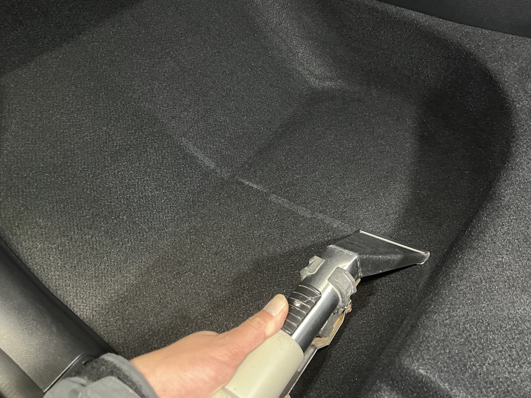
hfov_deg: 56.7
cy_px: 169
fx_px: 491
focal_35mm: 32
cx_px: 294
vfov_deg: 44.0
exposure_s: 1/30
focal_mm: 5.1
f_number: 1.6
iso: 640
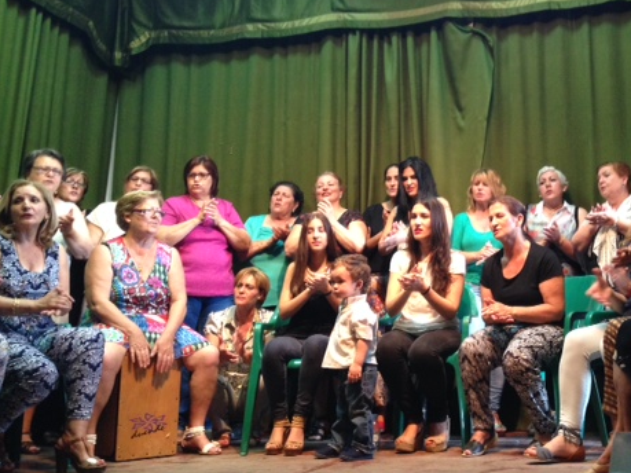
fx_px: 838
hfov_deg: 40.6
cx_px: 437
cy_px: 169
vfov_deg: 31.3
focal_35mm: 46
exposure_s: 1/20
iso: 200
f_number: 2.4
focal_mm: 4.12
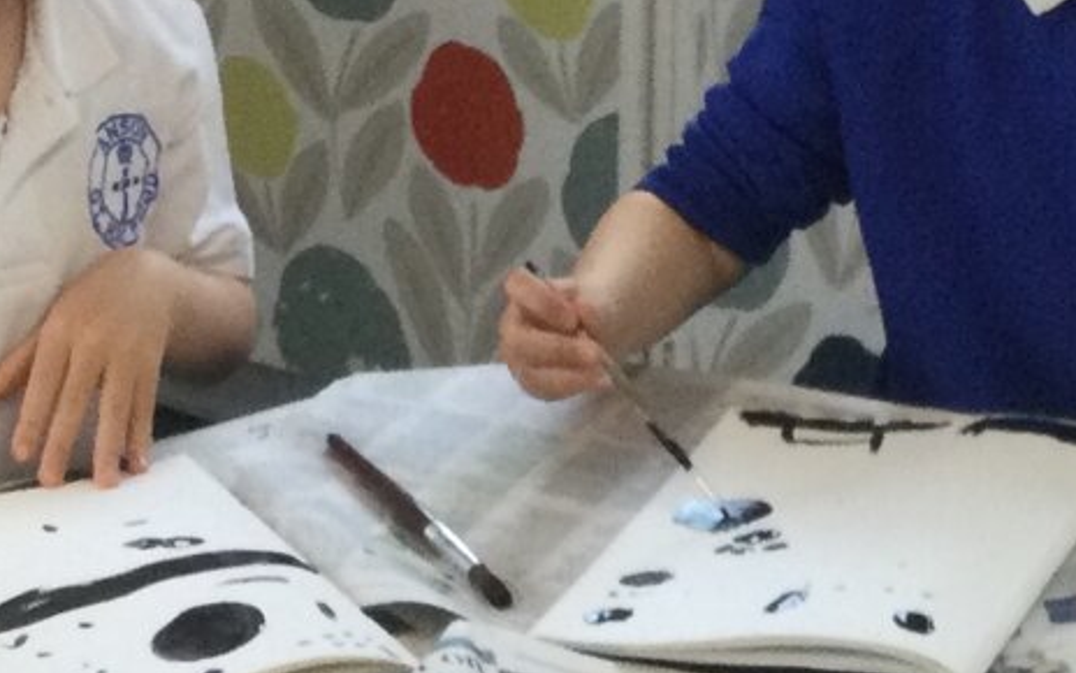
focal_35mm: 145
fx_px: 4252
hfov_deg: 14.4
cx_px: 805
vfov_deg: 8.8
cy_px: 1068
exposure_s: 1/33
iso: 50
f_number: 2.4
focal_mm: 3.3
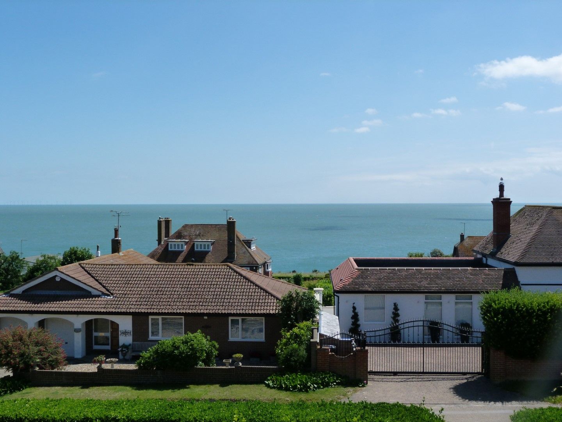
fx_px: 649
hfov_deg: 46.8
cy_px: 211
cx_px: 281
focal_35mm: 40
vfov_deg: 36.0
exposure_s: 1/500
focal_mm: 7.3
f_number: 5.6
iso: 125
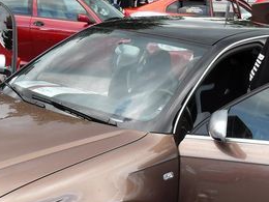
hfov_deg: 28.1
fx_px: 536
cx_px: 120
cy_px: 163
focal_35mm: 69
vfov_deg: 21.0
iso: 80
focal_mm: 6
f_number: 2.8
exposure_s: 1/250
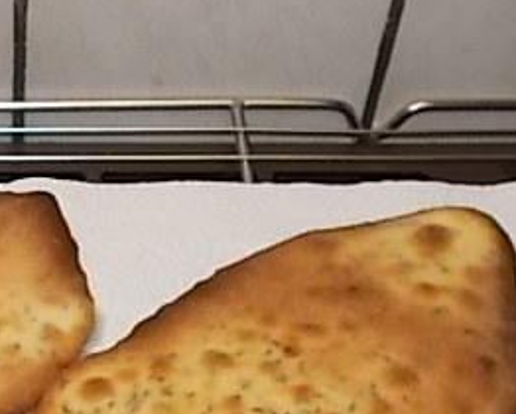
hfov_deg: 19.8
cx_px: -39
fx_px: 1421
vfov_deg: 16.1
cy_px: 463
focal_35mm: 93
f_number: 3.9
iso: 200
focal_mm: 6.9
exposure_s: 1/30
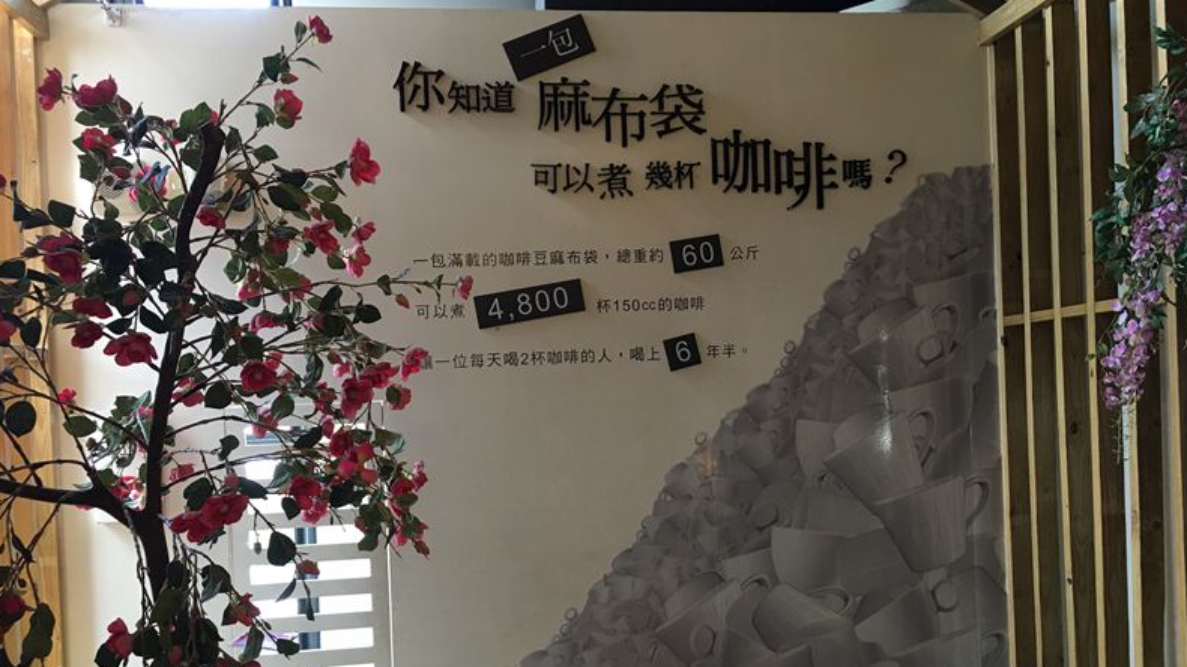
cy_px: 418
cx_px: 594
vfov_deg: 36.4
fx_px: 1007
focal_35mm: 32
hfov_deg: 61.0
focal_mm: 4.15
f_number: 2.2
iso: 40
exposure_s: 1/15
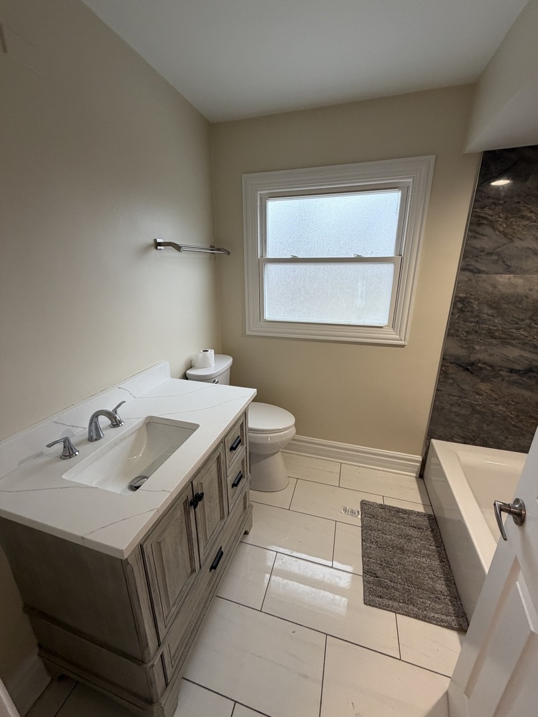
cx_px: 269
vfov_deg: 102.1
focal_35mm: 14
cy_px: 358
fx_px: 290
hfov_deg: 85.7
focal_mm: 2.22
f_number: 2.2
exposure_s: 1/120
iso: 250
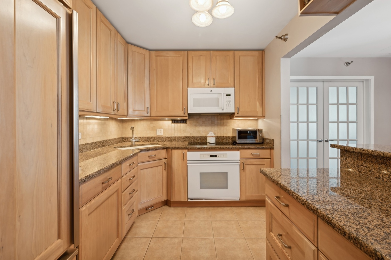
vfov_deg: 77.2
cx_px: 195
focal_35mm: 15
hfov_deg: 100.4
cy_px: 127
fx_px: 163
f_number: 9
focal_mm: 14
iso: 100
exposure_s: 1/5
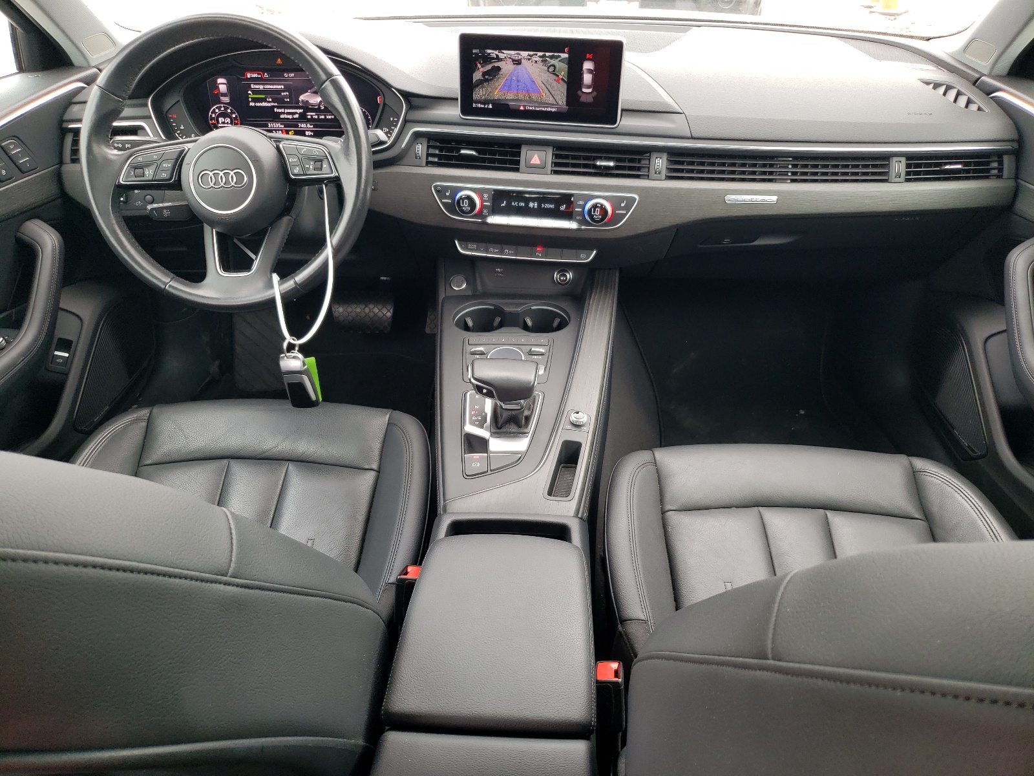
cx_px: 517
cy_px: 388
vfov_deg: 53.1
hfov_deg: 67.3
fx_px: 777
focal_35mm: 26
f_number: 1.5
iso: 50
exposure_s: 1/147
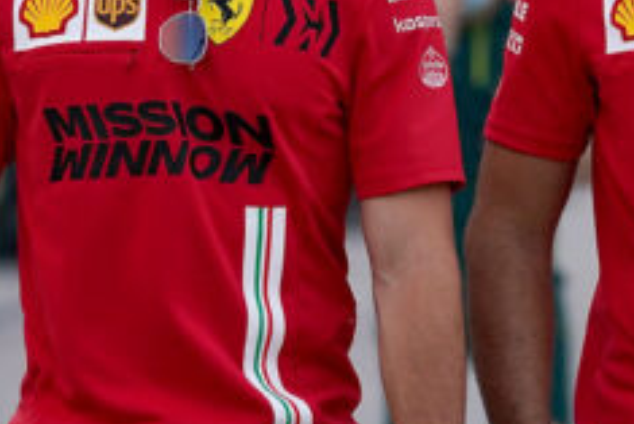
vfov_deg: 2.9
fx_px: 8511
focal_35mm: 483
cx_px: 386
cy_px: 140
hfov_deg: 4.3
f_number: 4
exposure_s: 1/500
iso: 320
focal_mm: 148
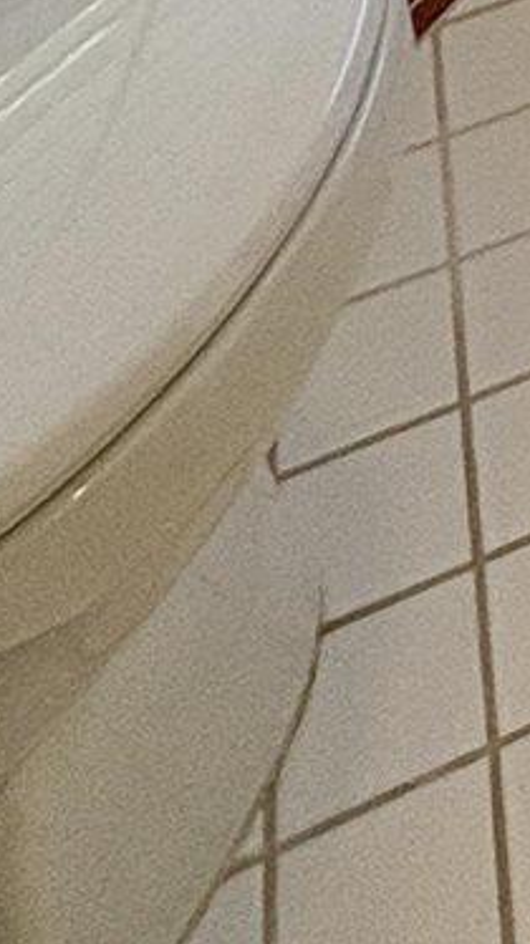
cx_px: 1481
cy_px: -1636
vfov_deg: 12.8
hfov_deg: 10.2
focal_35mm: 94
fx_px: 2352
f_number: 2.2
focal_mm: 2.22
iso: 200
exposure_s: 1/120
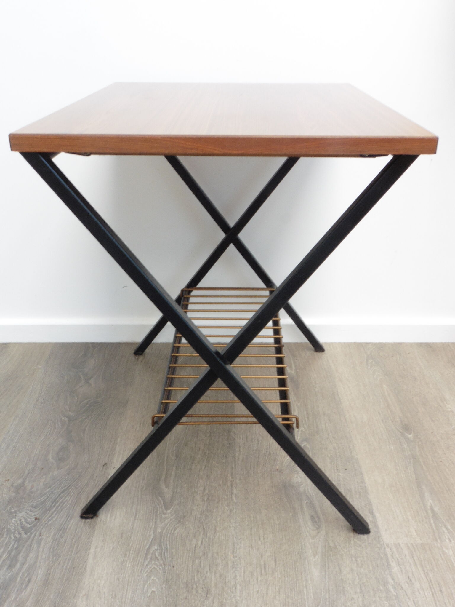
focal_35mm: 30
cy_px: 304
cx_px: 228
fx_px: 526
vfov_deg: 60.0
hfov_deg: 46.8
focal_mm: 5.4
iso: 125
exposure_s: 1/13
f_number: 8
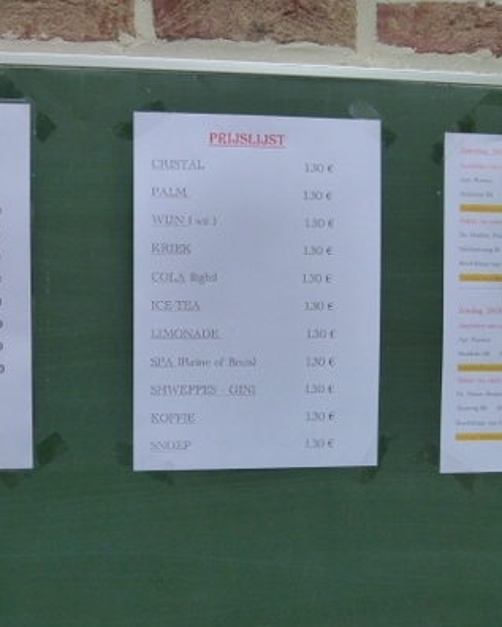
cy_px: 326
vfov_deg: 49.1
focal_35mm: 37
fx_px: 687
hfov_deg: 40.0
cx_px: 207
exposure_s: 1/640
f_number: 4
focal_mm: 4.5
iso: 160
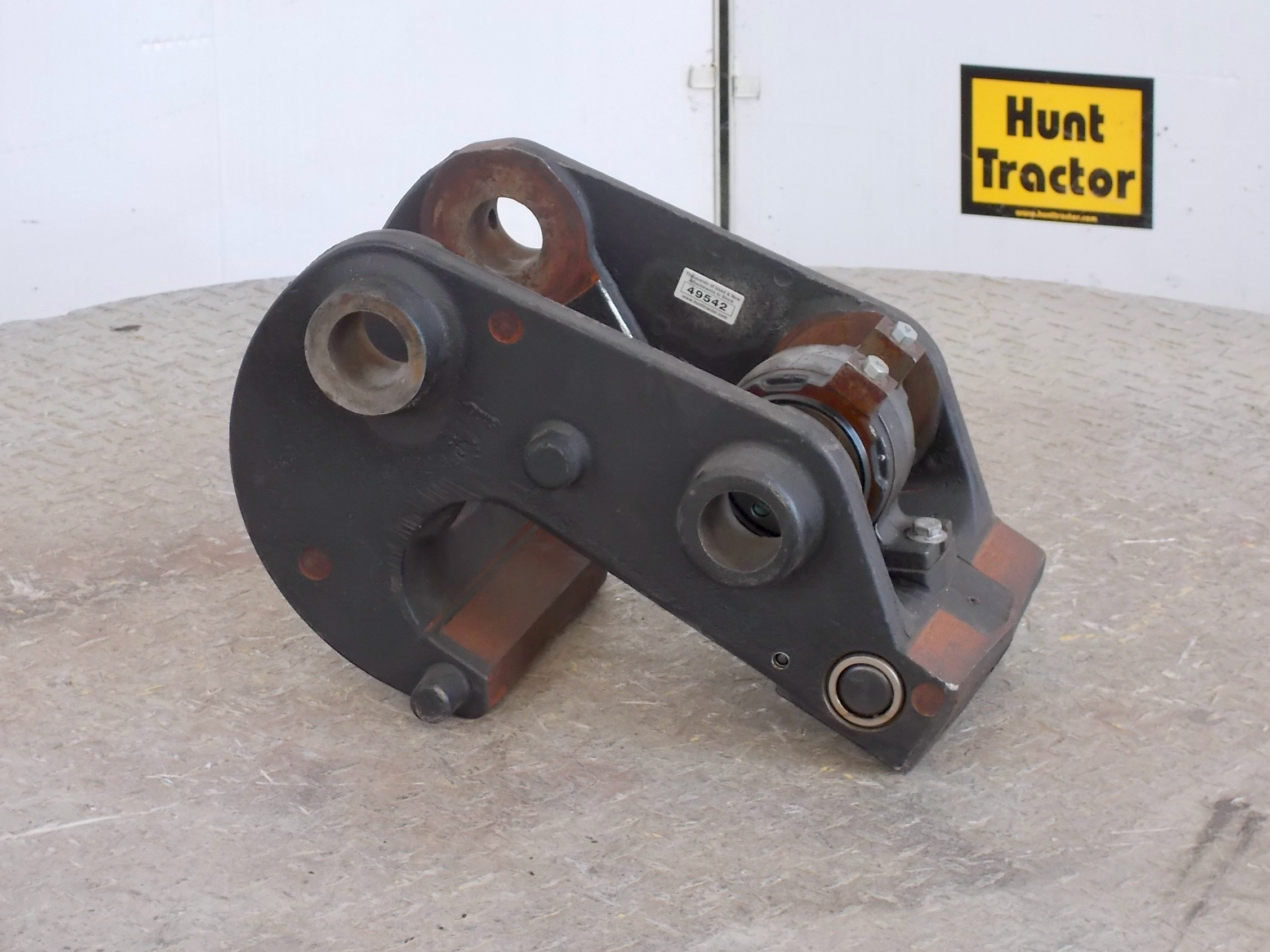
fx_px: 4806
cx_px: 634
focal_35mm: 131
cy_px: 473
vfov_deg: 11.3
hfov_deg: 15.1
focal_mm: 23
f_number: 6.5
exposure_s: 1/40
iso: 200
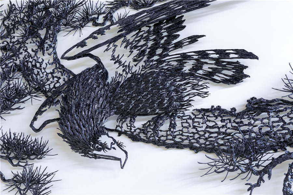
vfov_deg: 19.5
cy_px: 98
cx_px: 146
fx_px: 570
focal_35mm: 70
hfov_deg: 28.8
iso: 50
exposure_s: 8
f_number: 11
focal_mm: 70
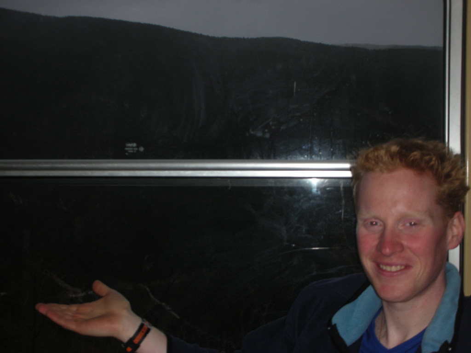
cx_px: 236
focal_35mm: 61
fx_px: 830
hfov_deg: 31.7
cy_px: 176
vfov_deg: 24.0
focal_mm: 10.1
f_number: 4
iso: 60
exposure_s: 1/120
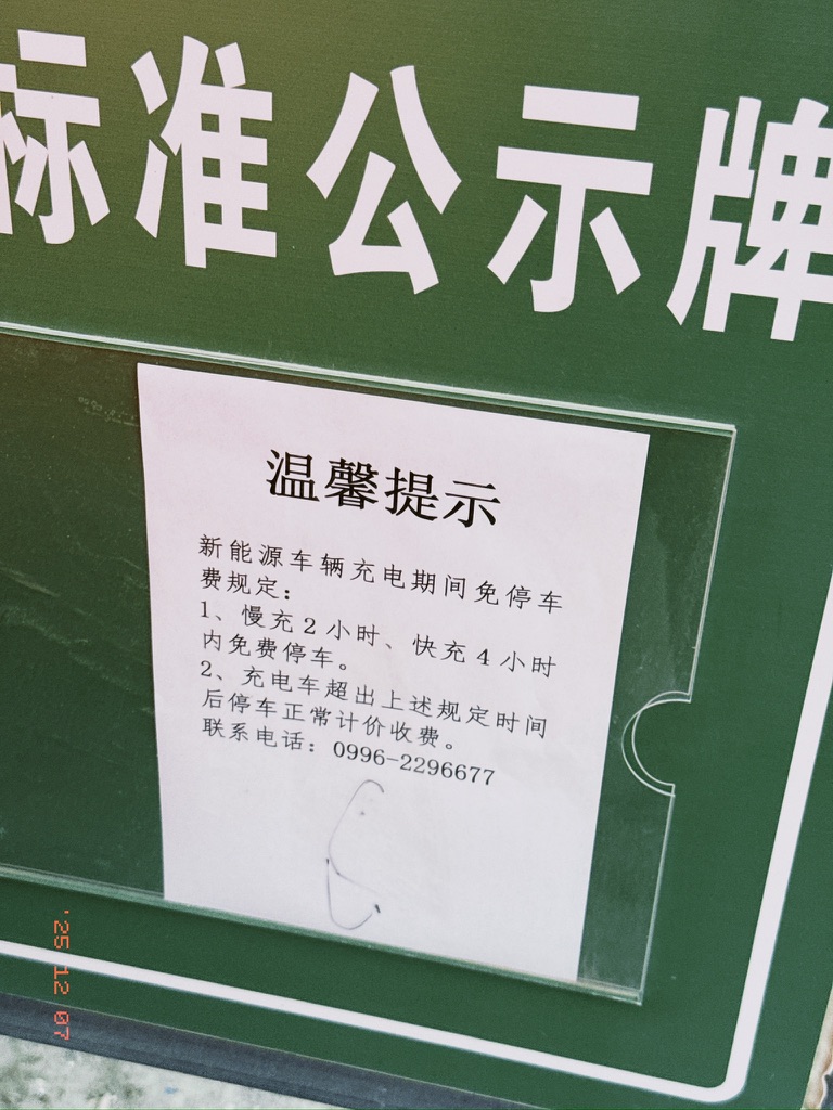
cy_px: 555
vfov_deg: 39.7
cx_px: 416
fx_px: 1540
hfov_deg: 30.3
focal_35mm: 48
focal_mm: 6.76
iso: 160
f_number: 1.78
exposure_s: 1/60
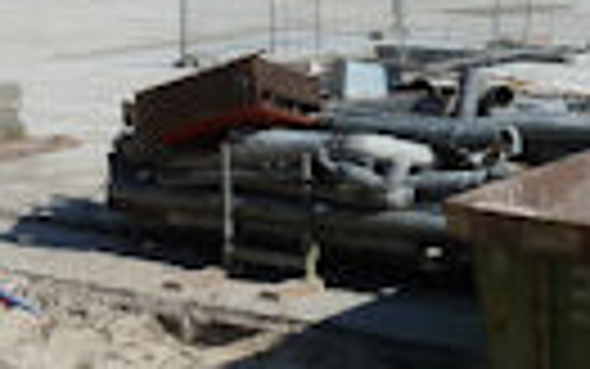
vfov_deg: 11.7
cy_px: 0
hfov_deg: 18.4
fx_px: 1786
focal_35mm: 111
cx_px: 32
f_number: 5.6
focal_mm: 4.1
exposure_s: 1/500
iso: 80
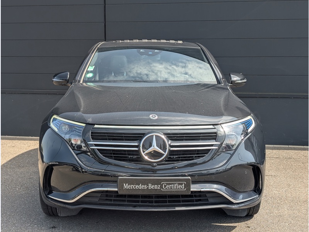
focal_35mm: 49
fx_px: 437
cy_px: 116
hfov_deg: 38.9
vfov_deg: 29.7
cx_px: 154
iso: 19
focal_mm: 6.9
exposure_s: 1/371
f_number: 1.68
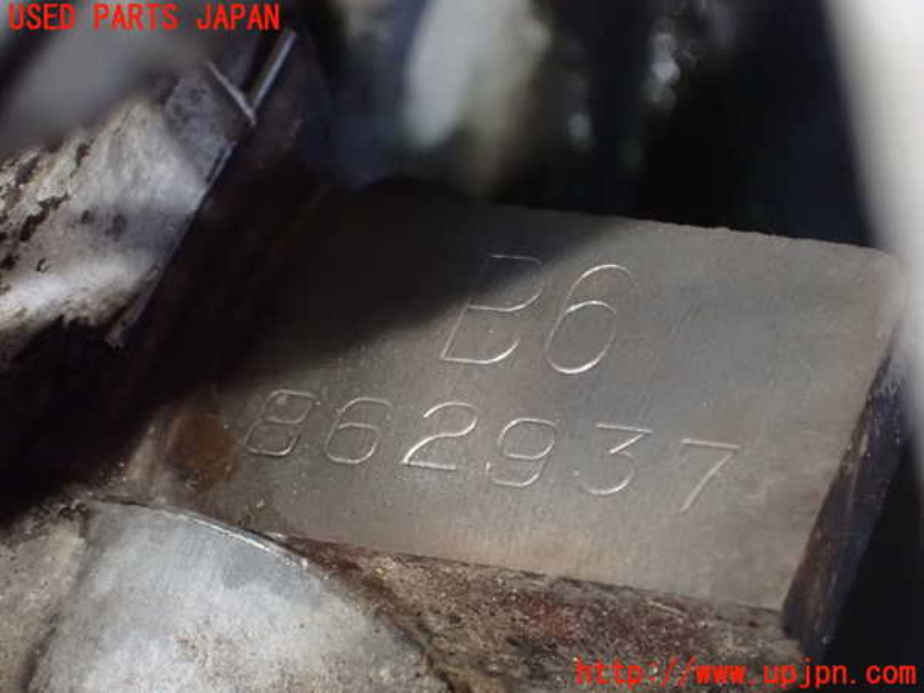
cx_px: 462
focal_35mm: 100
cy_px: 346
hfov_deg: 19.6
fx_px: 2669
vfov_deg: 14.8
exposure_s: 1/40
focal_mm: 18
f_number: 4.9
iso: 1600
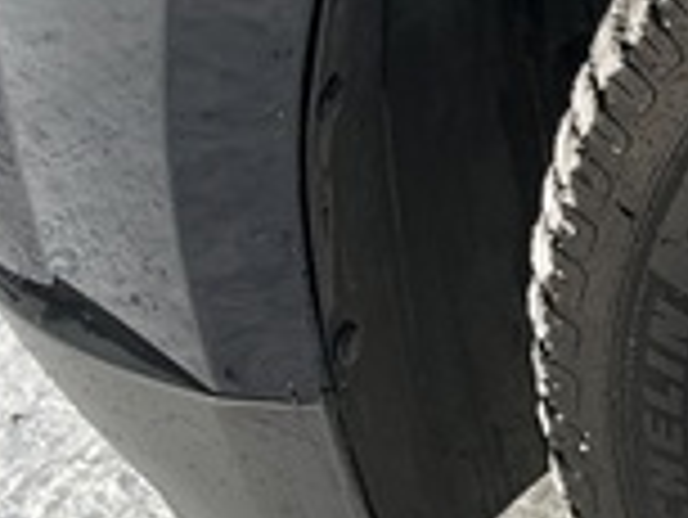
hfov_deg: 14.1
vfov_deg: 12.1
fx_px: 2407
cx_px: 1300
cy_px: 500
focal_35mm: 121
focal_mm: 3
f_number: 1.8
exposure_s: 1/792
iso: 25
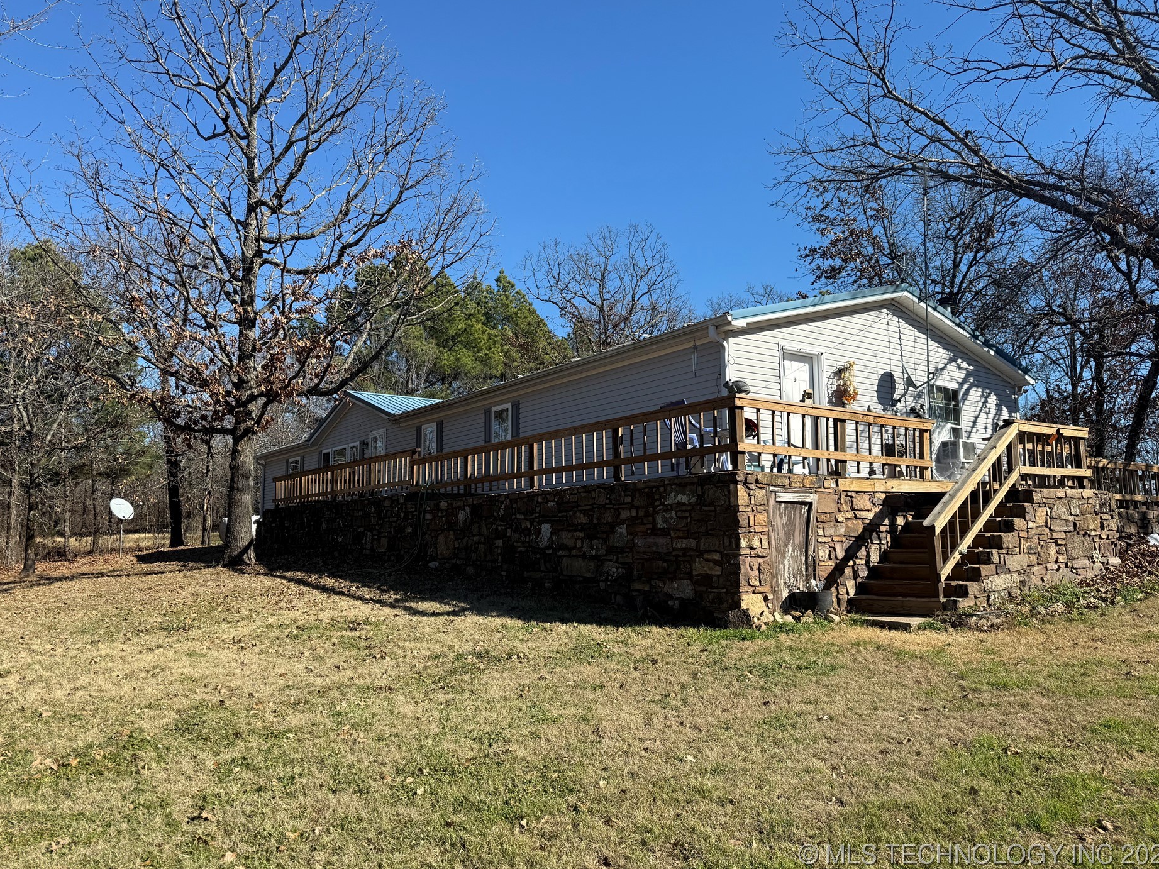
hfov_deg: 69.4
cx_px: 581
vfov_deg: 54.9
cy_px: 428
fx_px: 837
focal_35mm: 25
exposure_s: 1/3279
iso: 80
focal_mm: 6.76
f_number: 1.78
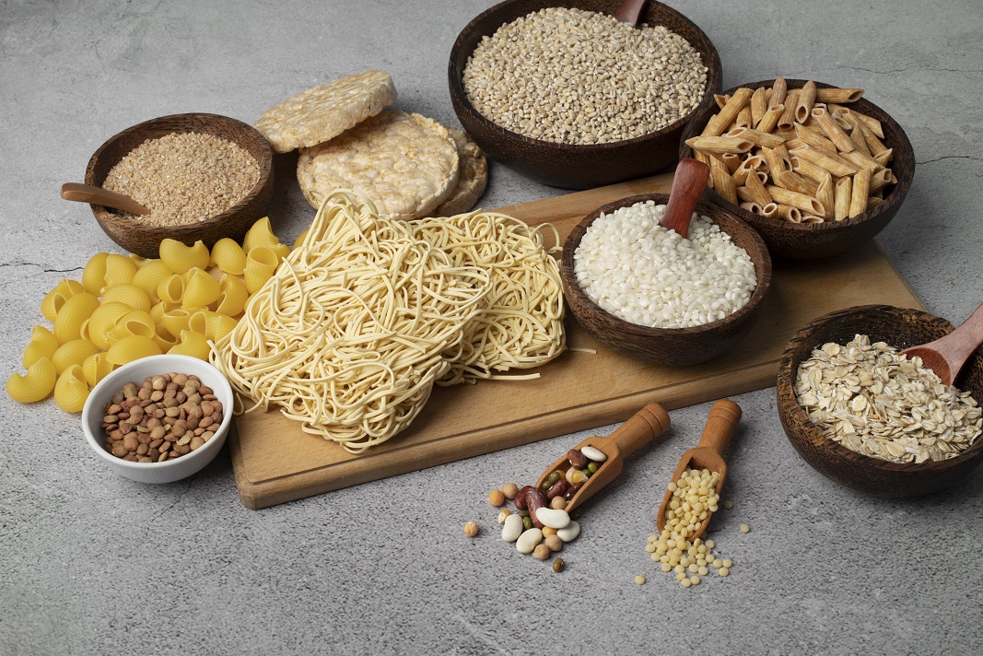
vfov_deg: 27.0
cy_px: 328
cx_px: 492
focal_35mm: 50
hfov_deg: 39.6
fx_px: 1366
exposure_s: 1/100
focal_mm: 50
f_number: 7.1
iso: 100
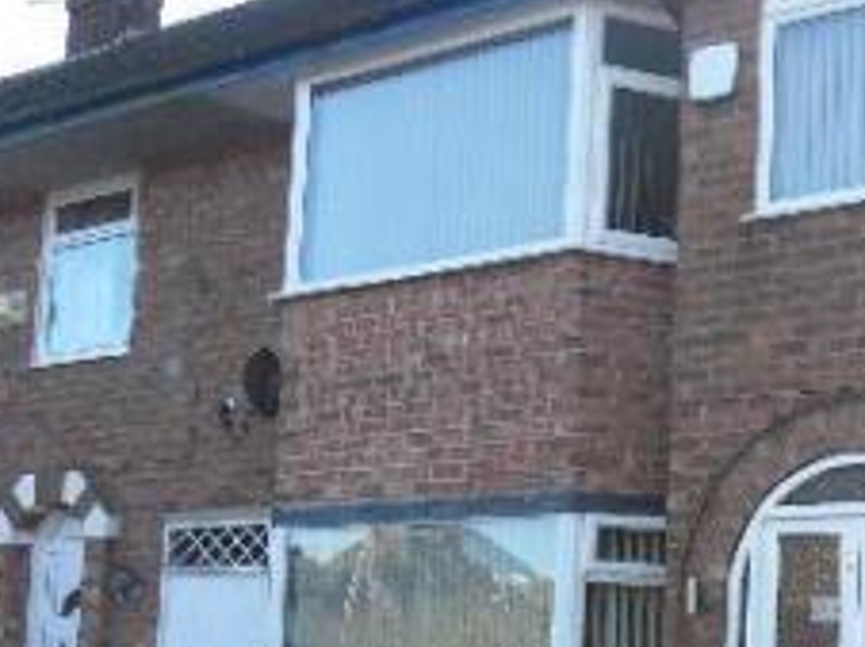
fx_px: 1548
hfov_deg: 30.3
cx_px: 721
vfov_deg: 23.2
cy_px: 530
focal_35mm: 62
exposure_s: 1/350
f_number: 3.3
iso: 80
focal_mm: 4.2
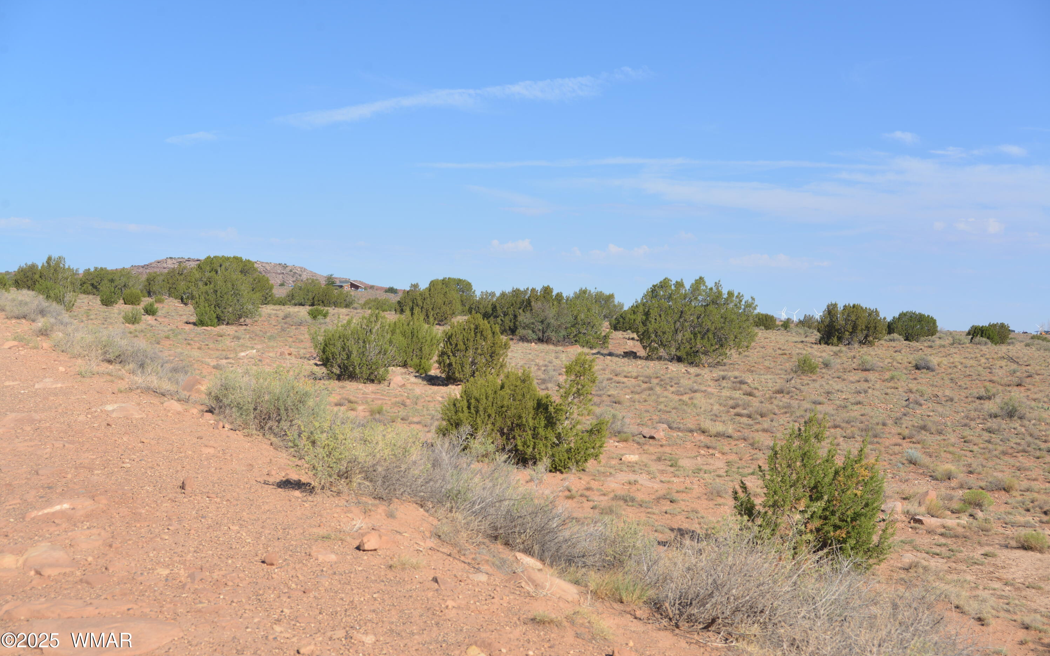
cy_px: 321
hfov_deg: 44.4
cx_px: 526
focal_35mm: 45
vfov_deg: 28.6
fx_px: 1288
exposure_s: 1/250
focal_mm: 44
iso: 100
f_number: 8
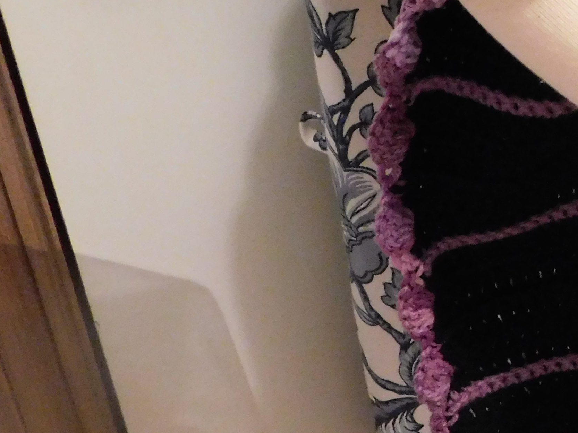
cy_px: 185
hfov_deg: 21.2
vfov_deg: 17.8
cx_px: 765
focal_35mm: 83
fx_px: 1386
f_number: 3.2
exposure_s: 1/6
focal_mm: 5.3
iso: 800
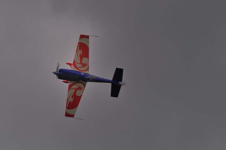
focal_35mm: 450
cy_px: 75
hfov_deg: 4.6
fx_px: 2821
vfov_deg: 3.0
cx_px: 113
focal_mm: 300
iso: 200
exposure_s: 1/400
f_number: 10
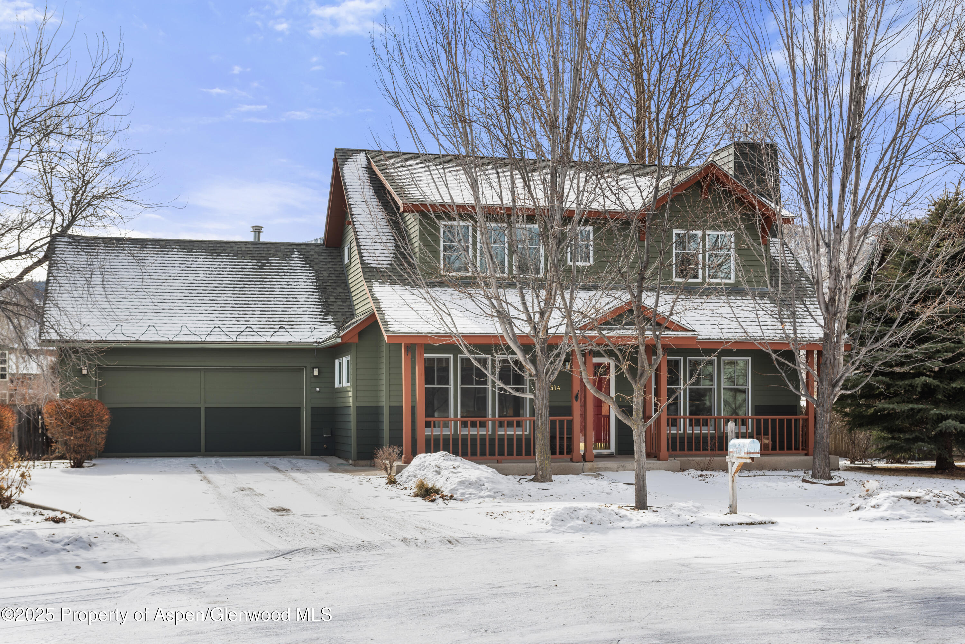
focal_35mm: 42
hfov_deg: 46.4
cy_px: 322
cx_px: 482
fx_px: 1126
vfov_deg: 31.9
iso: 100
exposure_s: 1/40
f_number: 7.1
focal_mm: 42
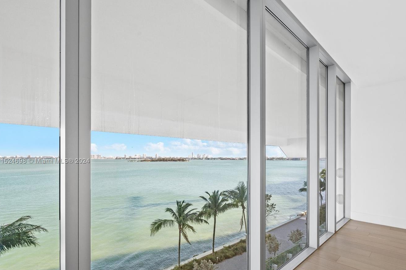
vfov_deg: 69.6
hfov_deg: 92.5
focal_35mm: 17
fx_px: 191
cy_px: 162
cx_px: 238
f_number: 8
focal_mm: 14
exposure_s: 1/15
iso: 200
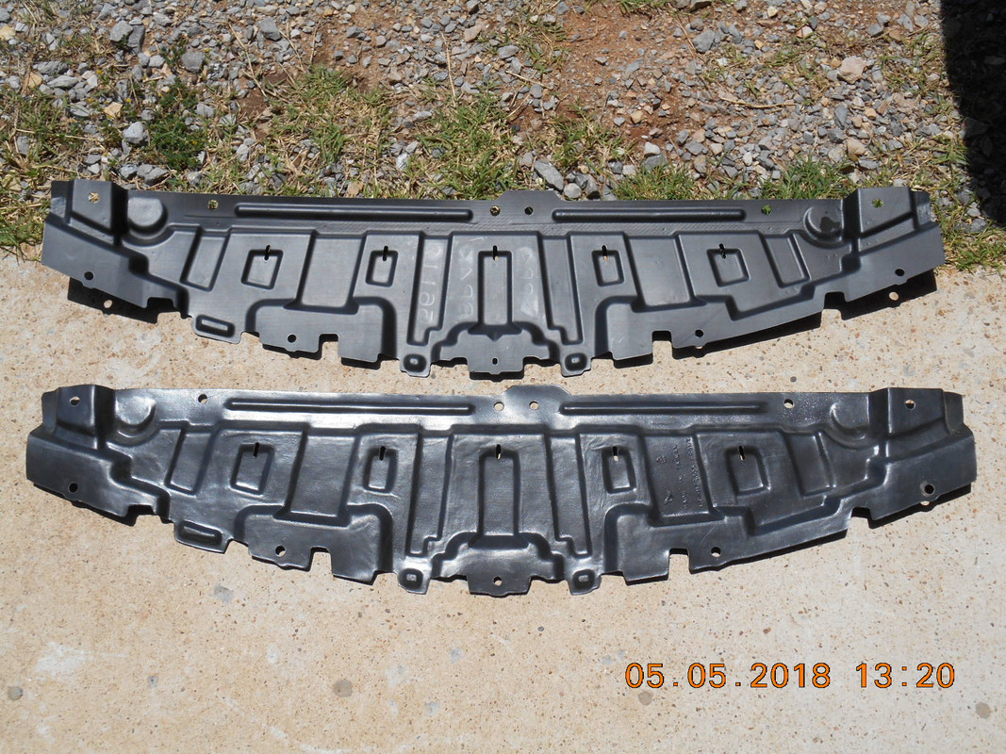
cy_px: 377
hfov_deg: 45.8
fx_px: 1191
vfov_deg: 35.1
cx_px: 503
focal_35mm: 41
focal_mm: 7.2
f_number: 3.9
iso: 80
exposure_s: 1/1250
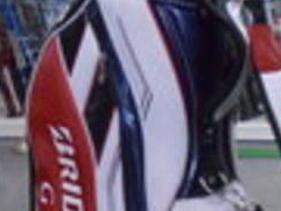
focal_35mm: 69
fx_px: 560
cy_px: 183
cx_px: 147
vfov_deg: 20.9
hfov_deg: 28.1
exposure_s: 1/200
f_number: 3.2
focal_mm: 4.6
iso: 800
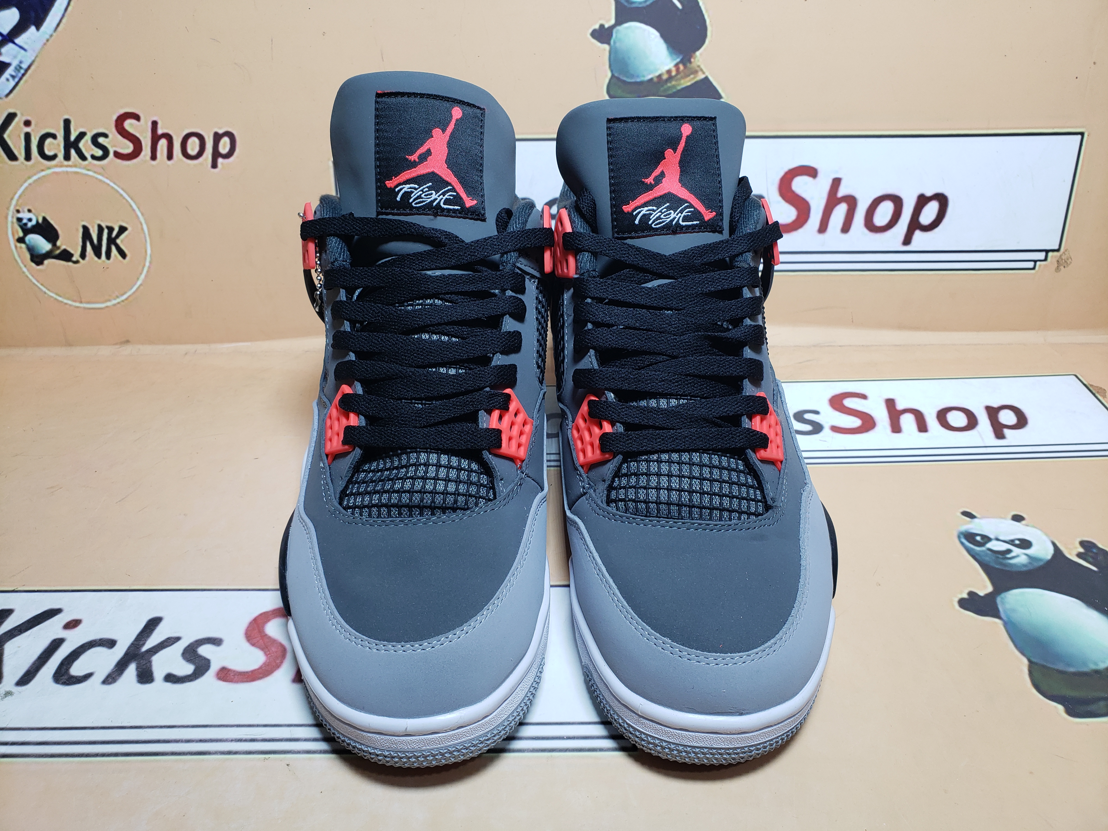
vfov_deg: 53.1
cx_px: 554
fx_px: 832
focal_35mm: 26
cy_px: 416
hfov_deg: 67.3
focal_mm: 4.3
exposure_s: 1/186
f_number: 2.4
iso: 50
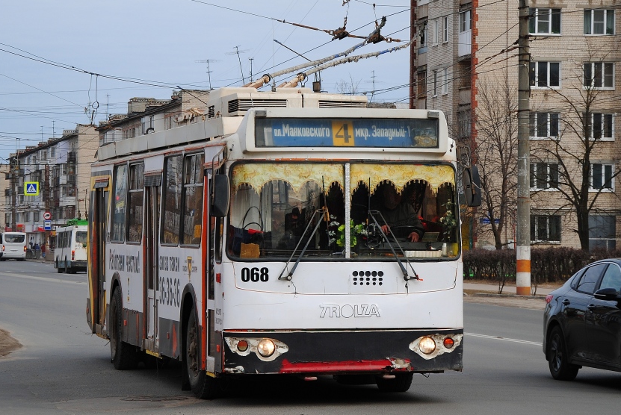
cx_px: 332
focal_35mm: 143
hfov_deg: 14.3
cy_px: 150
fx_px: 2469
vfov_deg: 9.6
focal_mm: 66
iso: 100
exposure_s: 1/320
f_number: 5.6
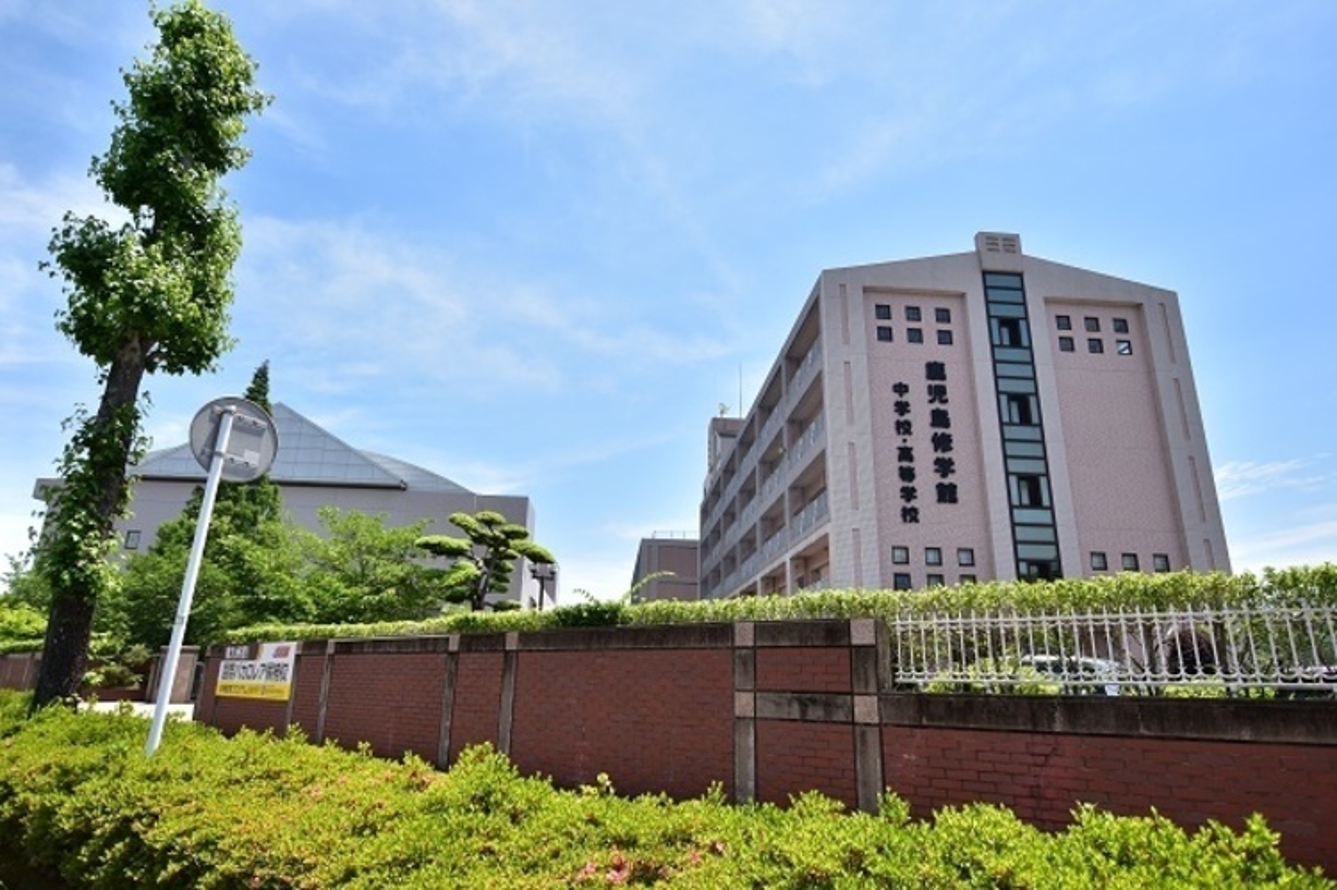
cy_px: 445
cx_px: 668
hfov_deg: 81.2
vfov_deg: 59.4
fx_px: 779
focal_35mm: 21
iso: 160
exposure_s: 1/1250
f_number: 4.5
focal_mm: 14
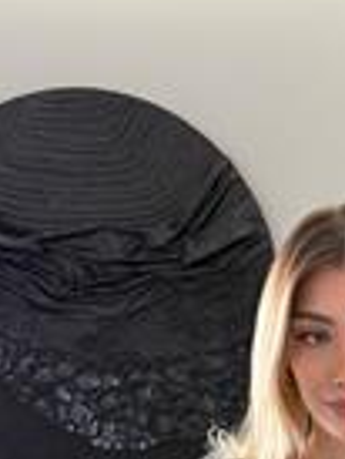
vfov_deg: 25.6
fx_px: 929
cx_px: 385
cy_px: 513
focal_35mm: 70
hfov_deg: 20.0
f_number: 1.78
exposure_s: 1/60
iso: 200
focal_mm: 6.76
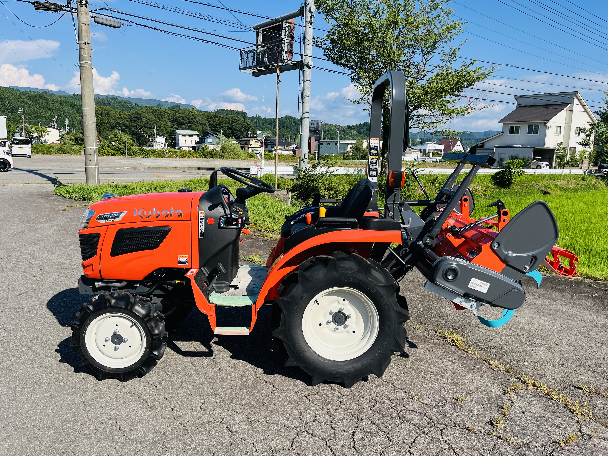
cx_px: 304
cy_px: 228
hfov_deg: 67.3
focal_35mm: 26
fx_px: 457
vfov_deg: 53.1
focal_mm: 5.1
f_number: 1.6
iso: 50
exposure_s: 1/2825
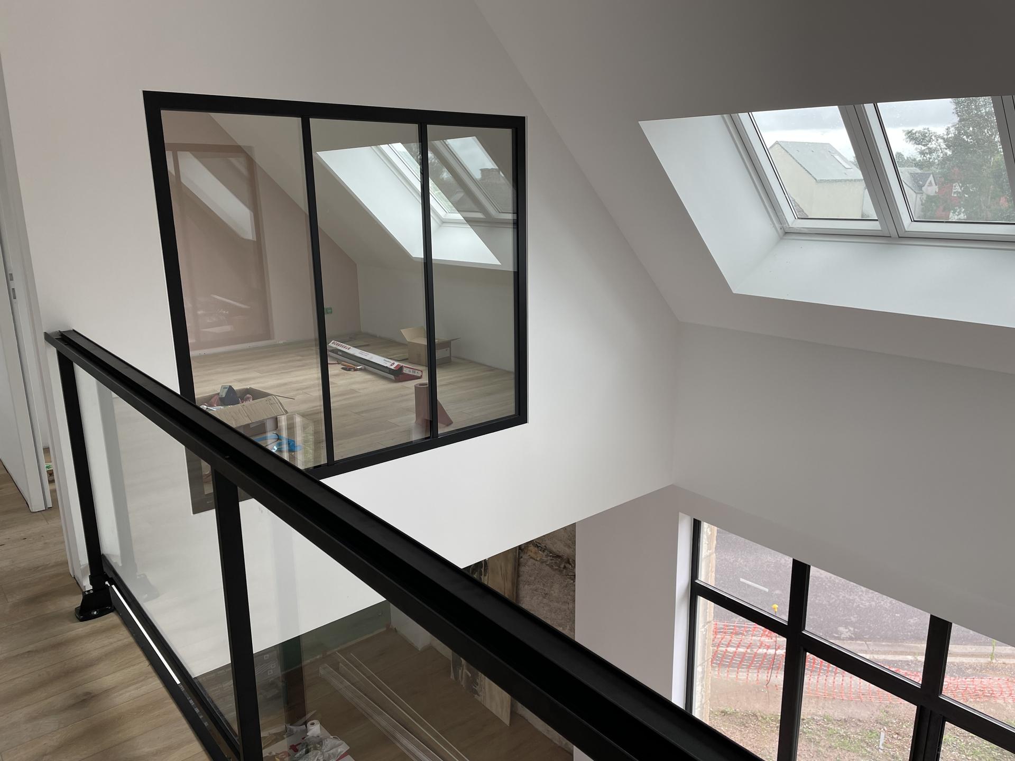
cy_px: 380
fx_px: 762
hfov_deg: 67.3
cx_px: 508
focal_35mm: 26
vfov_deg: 53.1
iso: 40
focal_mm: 4.2
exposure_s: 1/257
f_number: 1.6
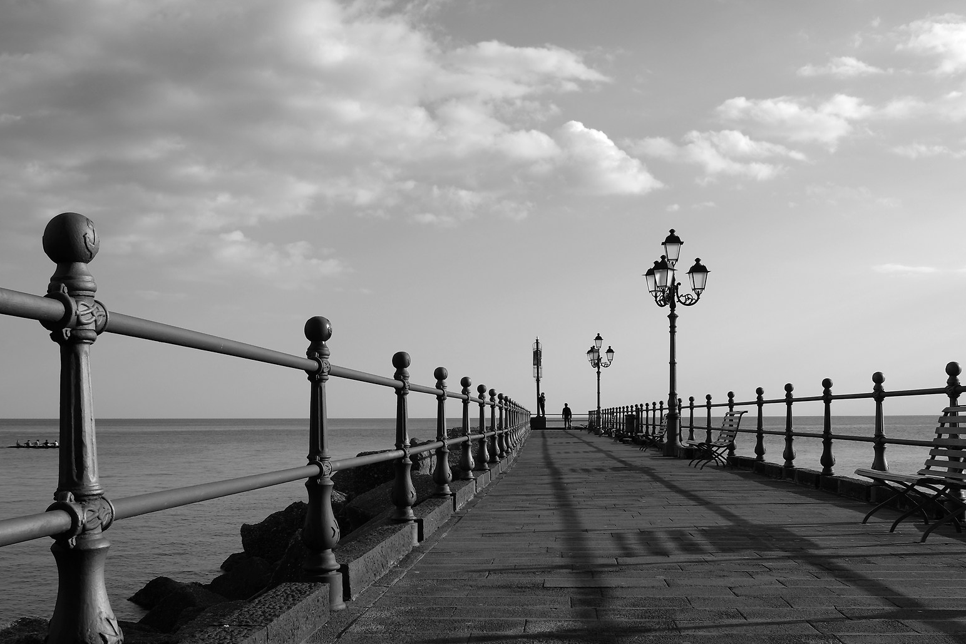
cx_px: 468
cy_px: 389
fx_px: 1127
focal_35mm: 42
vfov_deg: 31.8
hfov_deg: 46.4
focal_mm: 18
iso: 100
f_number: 6.4
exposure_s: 1/400
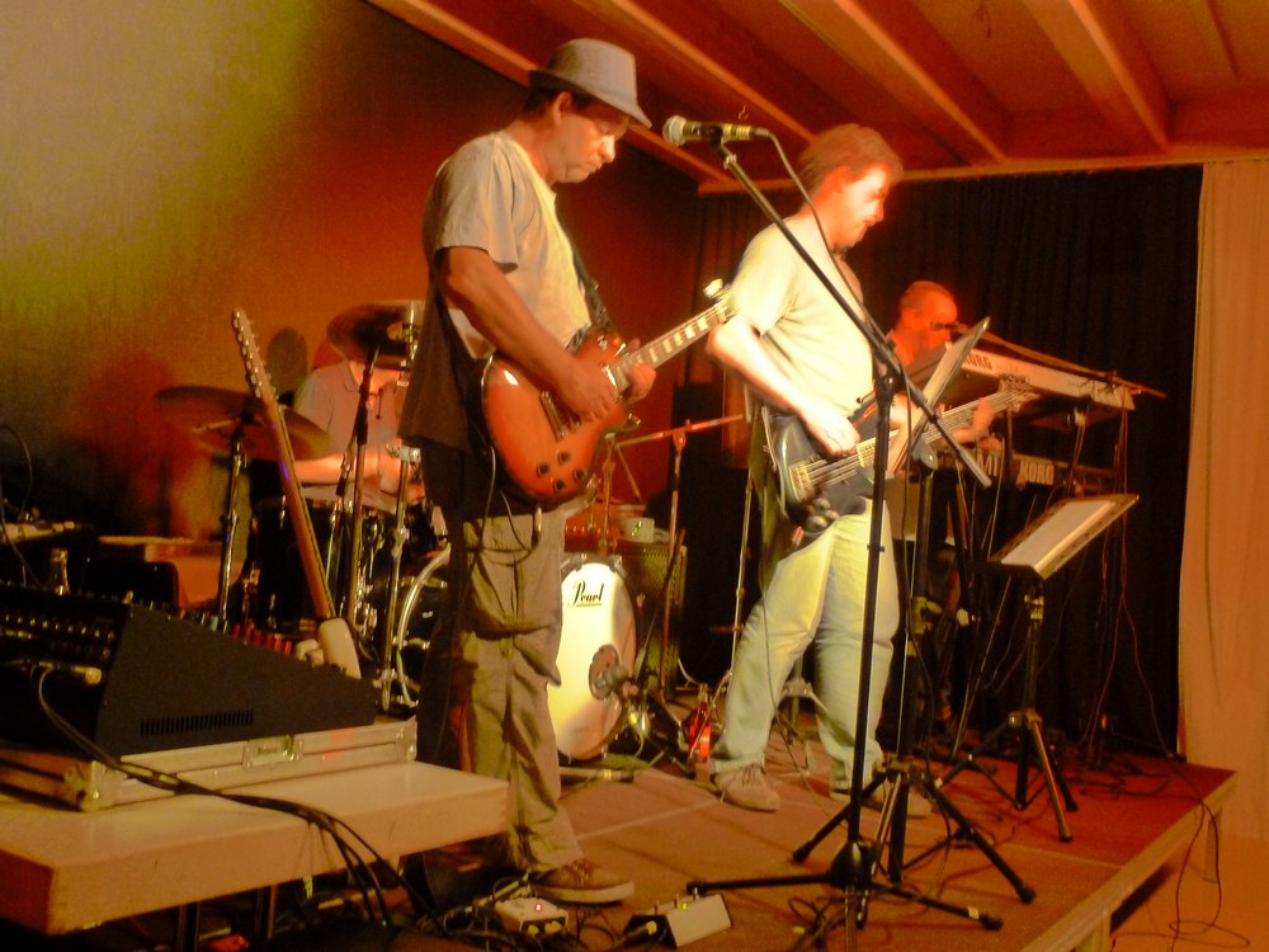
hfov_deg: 51.4
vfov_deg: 39.7
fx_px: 1320
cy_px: 476
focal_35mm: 36
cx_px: 634
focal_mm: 6.4
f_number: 3.7
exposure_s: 1/2
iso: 400
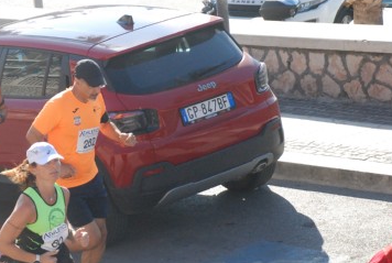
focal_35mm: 190
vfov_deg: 7.3
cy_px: 155
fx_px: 2072
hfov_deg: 10.8
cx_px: 85
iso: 1000
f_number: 5.6
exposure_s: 1/1250
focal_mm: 75
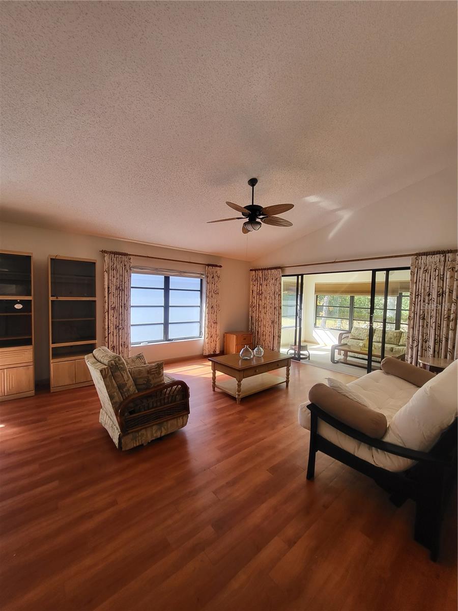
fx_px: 229
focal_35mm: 13
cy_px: 306
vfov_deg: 106.2
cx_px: 229
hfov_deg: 89.9
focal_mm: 1.74
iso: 80
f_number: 2.2
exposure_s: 1/60
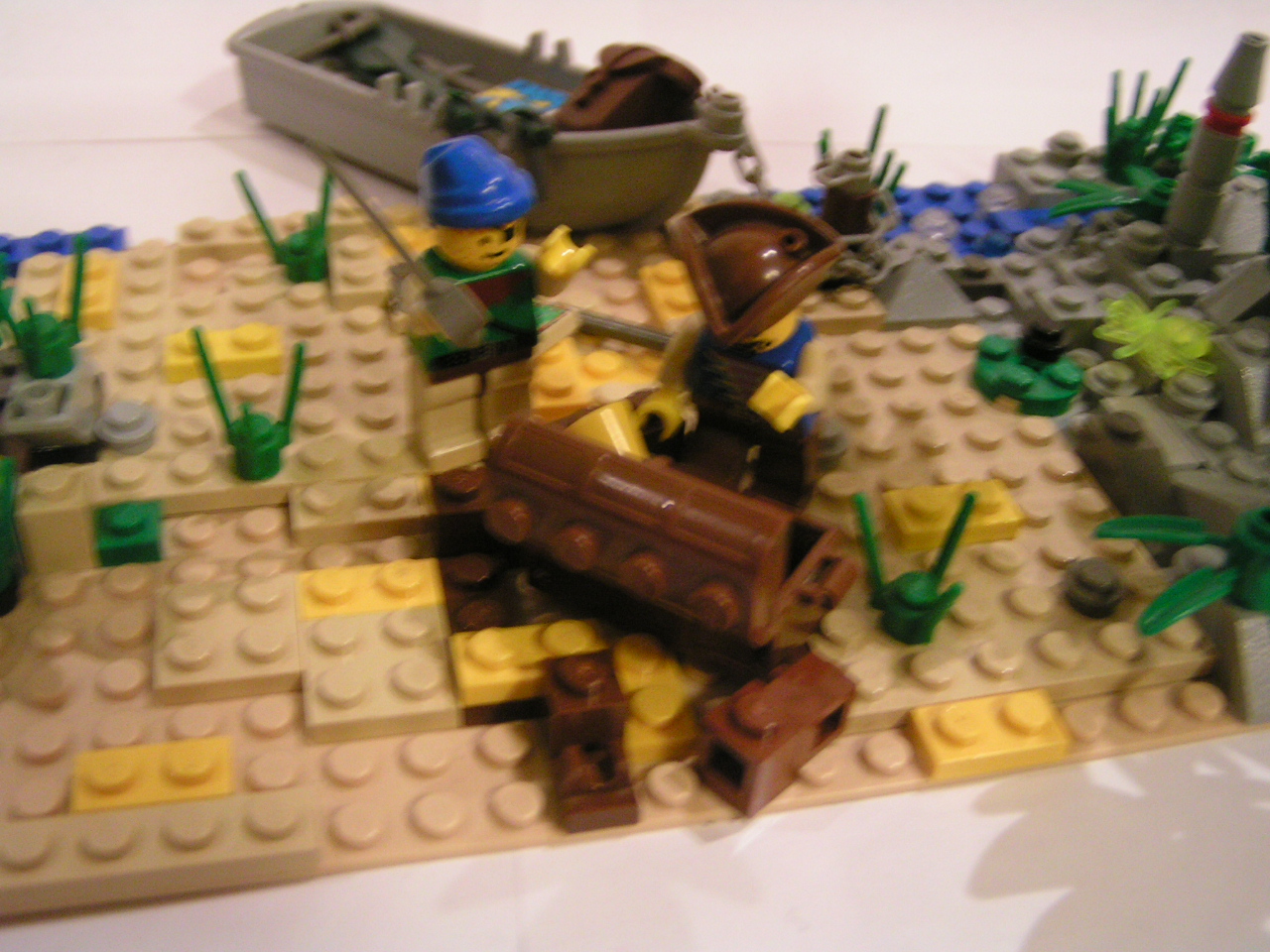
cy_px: 476
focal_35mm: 38
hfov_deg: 49.0
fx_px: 1394
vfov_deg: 37.7
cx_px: 635
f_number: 2.8
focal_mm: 5.8
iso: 200
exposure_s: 1/10
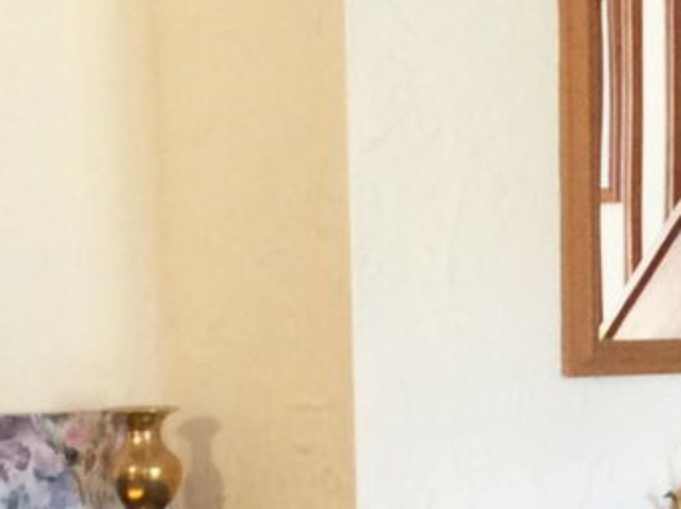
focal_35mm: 150
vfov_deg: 9.8
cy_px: 536
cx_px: 1026
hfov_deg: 12.5
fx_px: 2948
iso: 100
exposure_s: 1/25
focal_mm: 3.3
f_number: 2.4
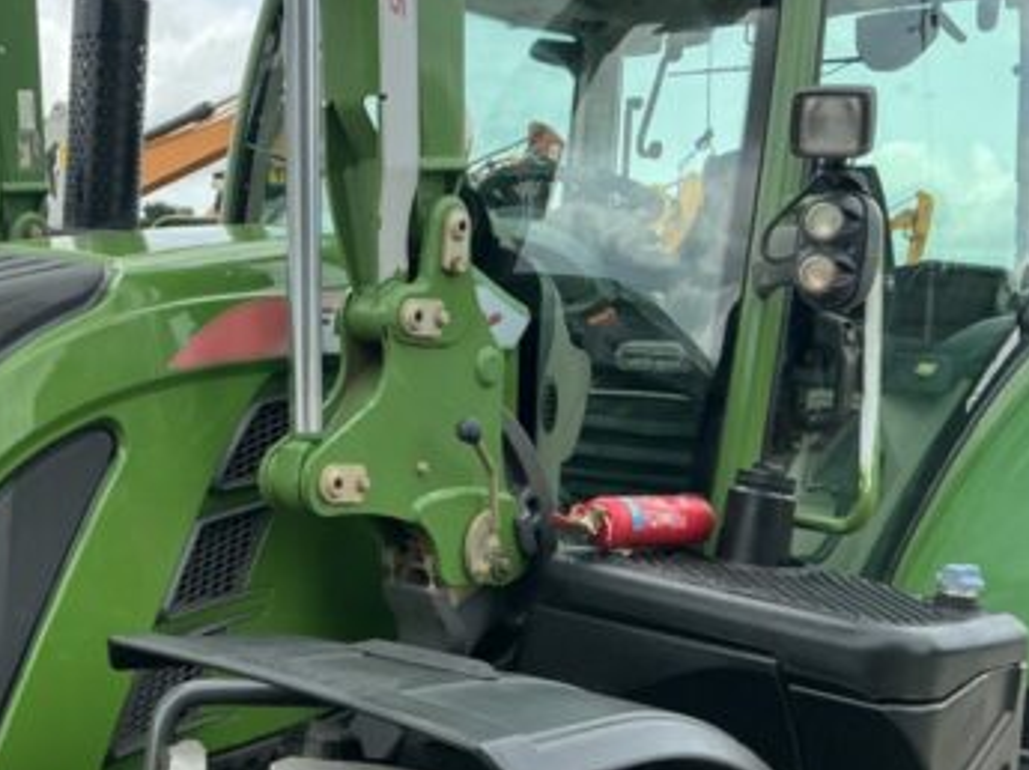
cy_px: 469
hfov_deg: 35.2
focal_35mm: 52
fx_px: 1544
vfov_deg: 27.9
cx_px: 155
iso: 25
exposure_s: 1/650
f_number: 1.8
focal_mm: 3
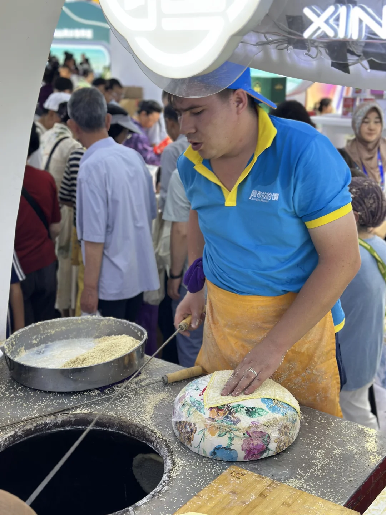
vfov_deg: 39.7
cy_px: 258
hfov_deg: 30.3
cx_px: 193
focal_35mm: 48
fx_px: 714
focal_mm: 6.86
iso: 100
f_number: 1.78
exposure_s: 1/100
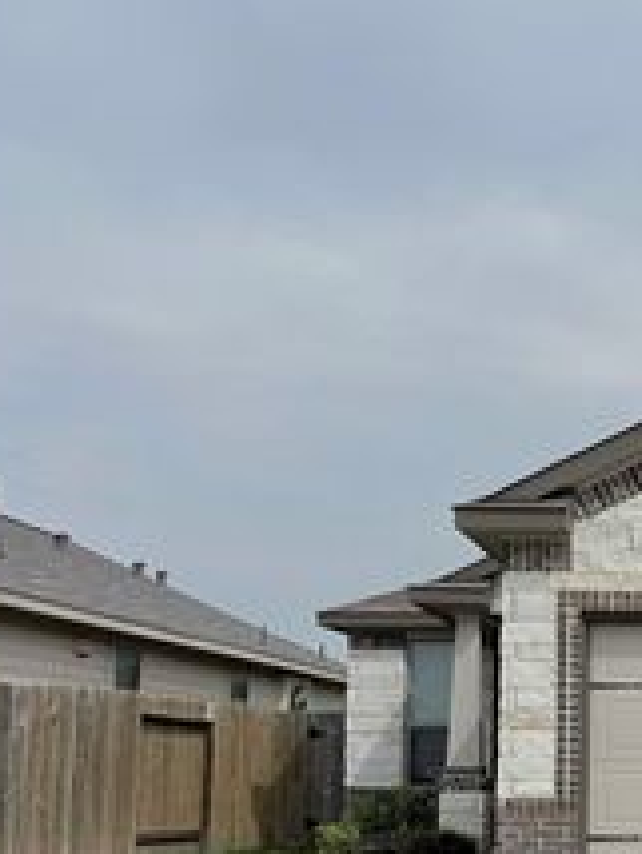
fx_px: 1382
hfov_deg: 23.4
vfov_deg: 33.4
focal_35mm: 56
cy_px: 676
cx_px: 813
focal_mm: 6.76
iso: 80
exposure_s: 1/8130
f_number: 1.78
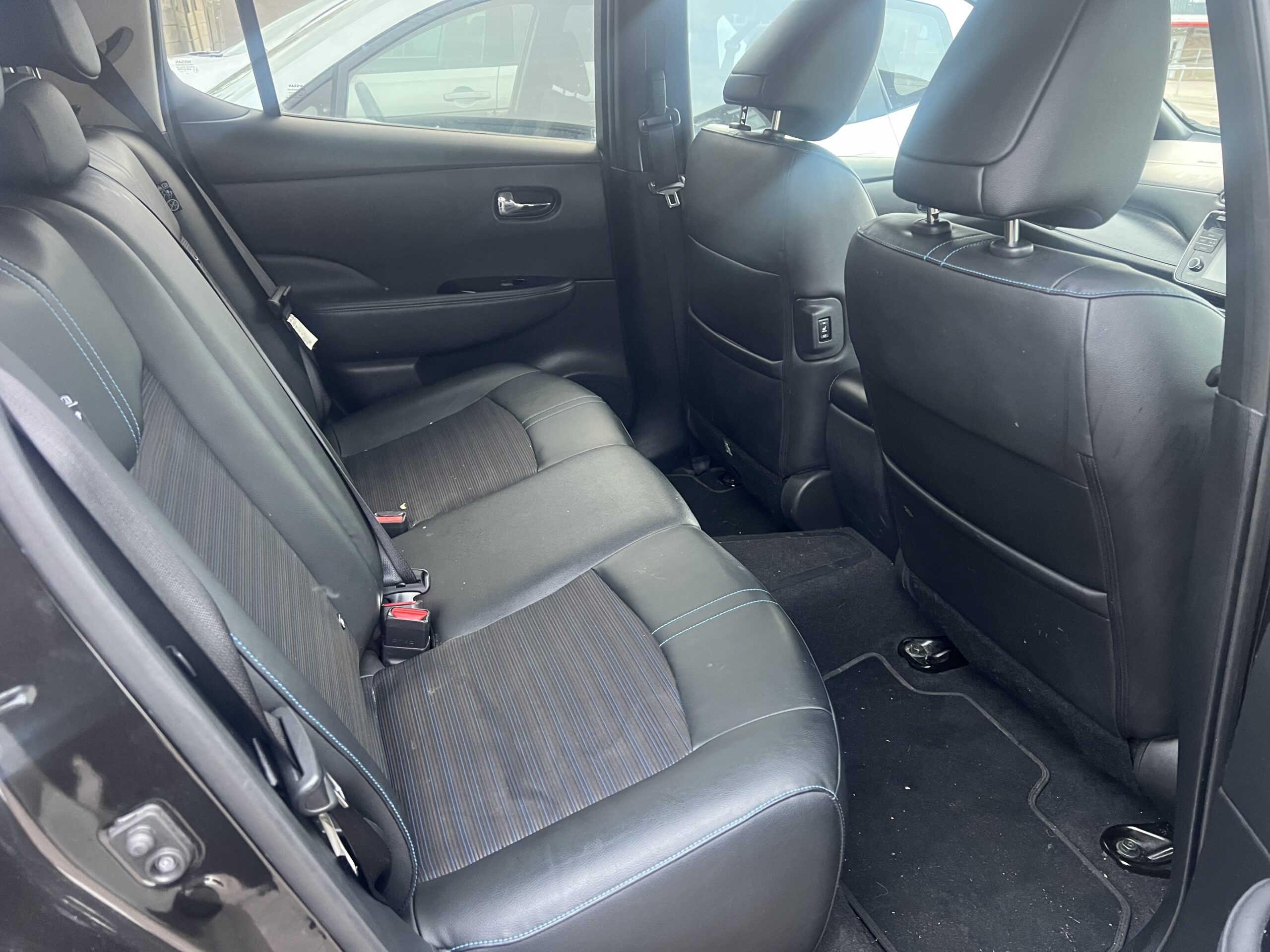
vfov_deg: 53.1
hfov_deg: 67.3
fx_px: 954
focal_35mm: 26
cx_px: 635
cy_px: 476
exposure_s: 1/60
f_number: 1.5
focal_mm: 5.7
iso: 500
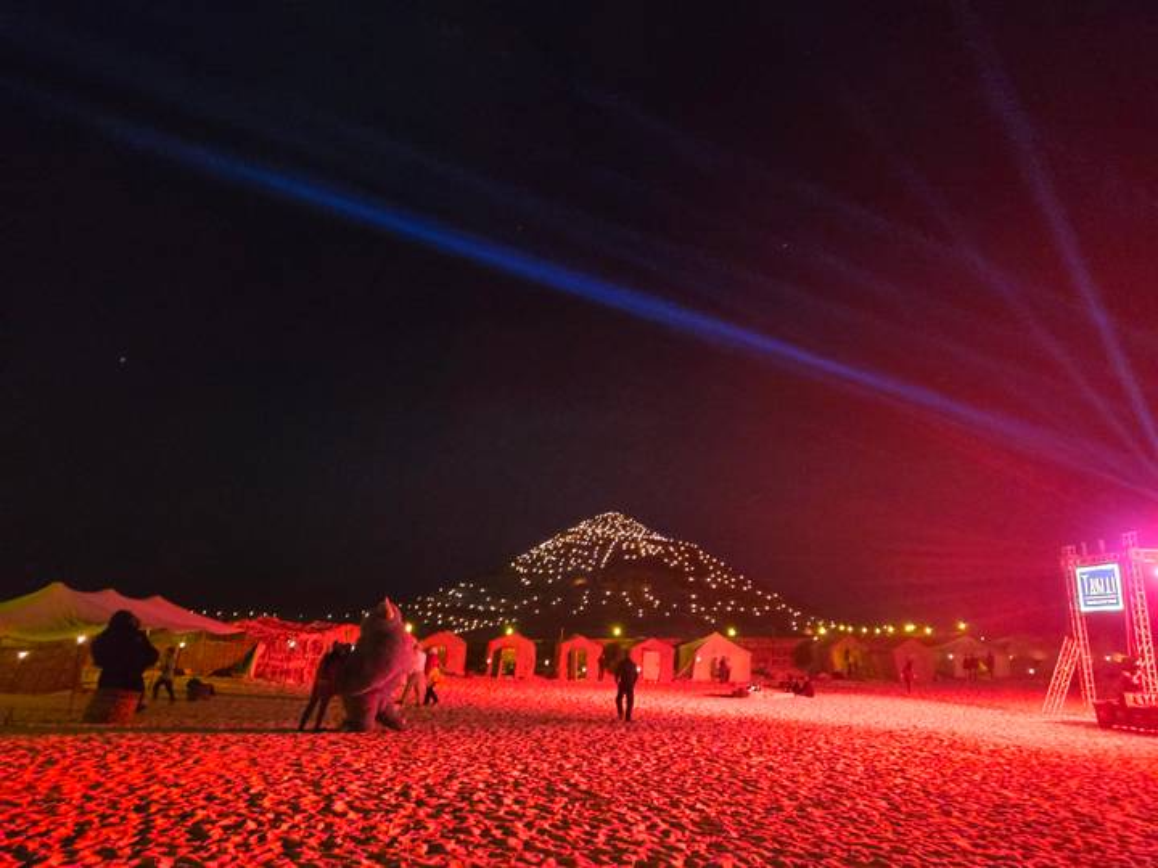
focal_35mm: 23
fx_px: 769
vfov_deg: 58.9
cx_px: 579
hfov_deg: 73.9
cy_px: 434
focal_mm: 5.4
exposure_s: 1/15
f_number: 1.8
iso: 2000
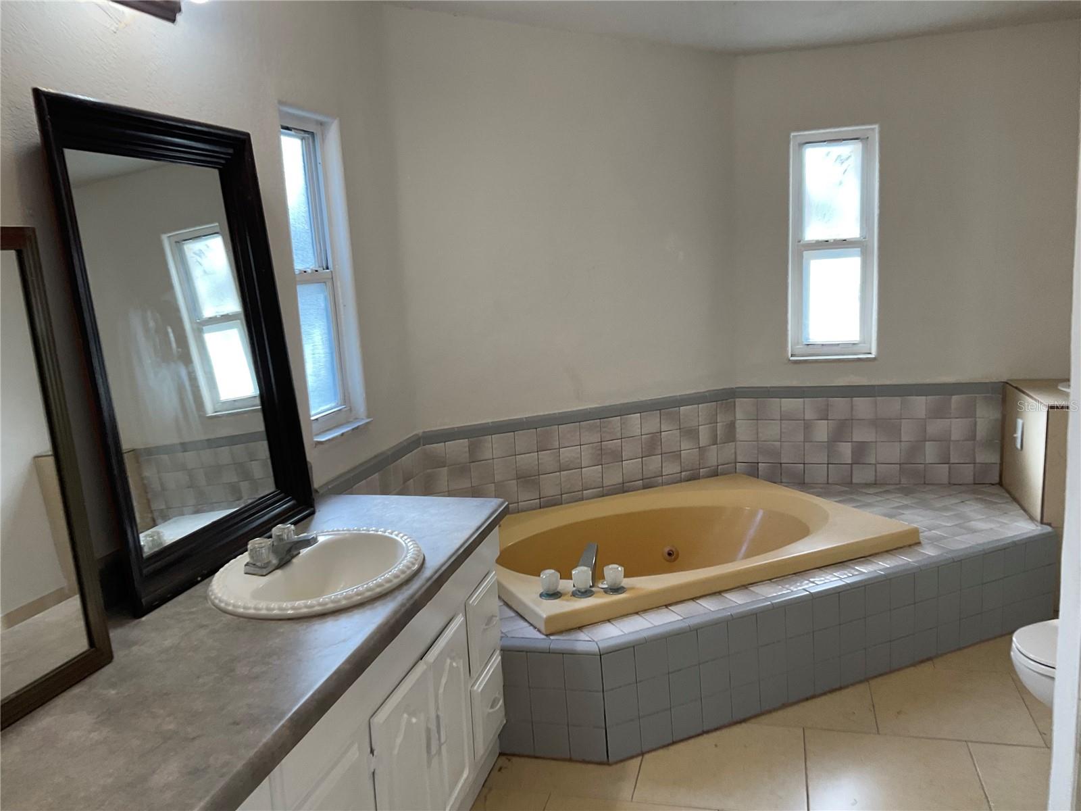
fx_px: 906
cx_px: 540
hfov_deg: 61.7
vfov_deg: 48.2
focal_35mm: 29
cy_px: 406
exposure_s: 1/100
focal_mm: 3
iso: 50
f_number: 1.8
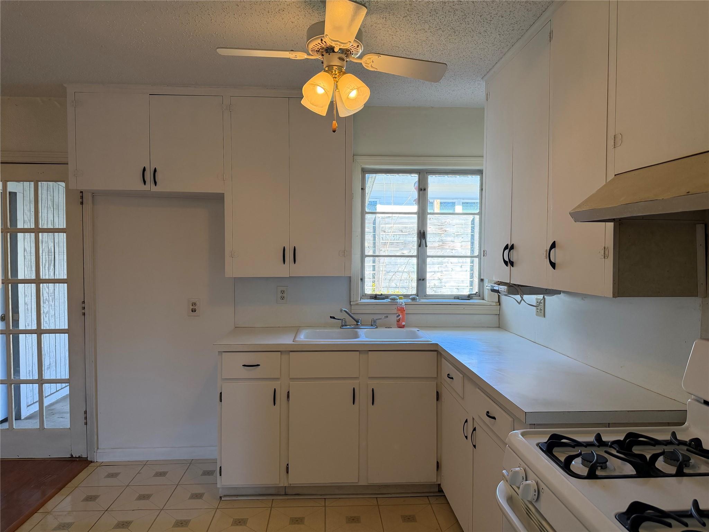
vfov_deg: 56.8
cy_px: 266
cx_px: 354
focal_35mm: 24
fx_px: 492
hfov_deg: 71.6
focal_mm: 6.76
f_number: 1.78
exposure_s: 1/183
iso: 200
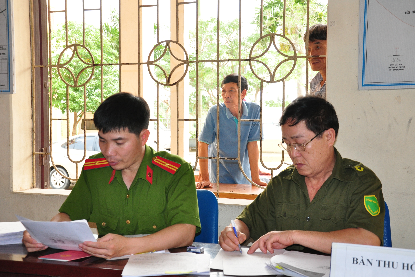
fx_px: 599
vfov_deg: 26.0
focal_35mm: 52
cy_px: 141
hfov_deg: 38.2
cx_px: 204
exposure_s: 1/200
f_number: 5
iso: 800
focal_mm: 34
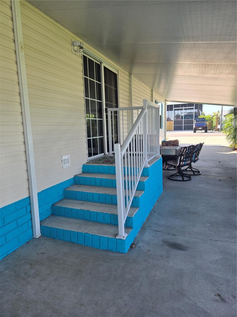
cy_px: 158
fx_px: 210
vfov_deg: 73.9
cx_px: 118
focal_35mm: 23
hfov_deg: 58.9
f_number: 1.8
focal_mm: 5.4
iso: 25
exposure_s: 1/294
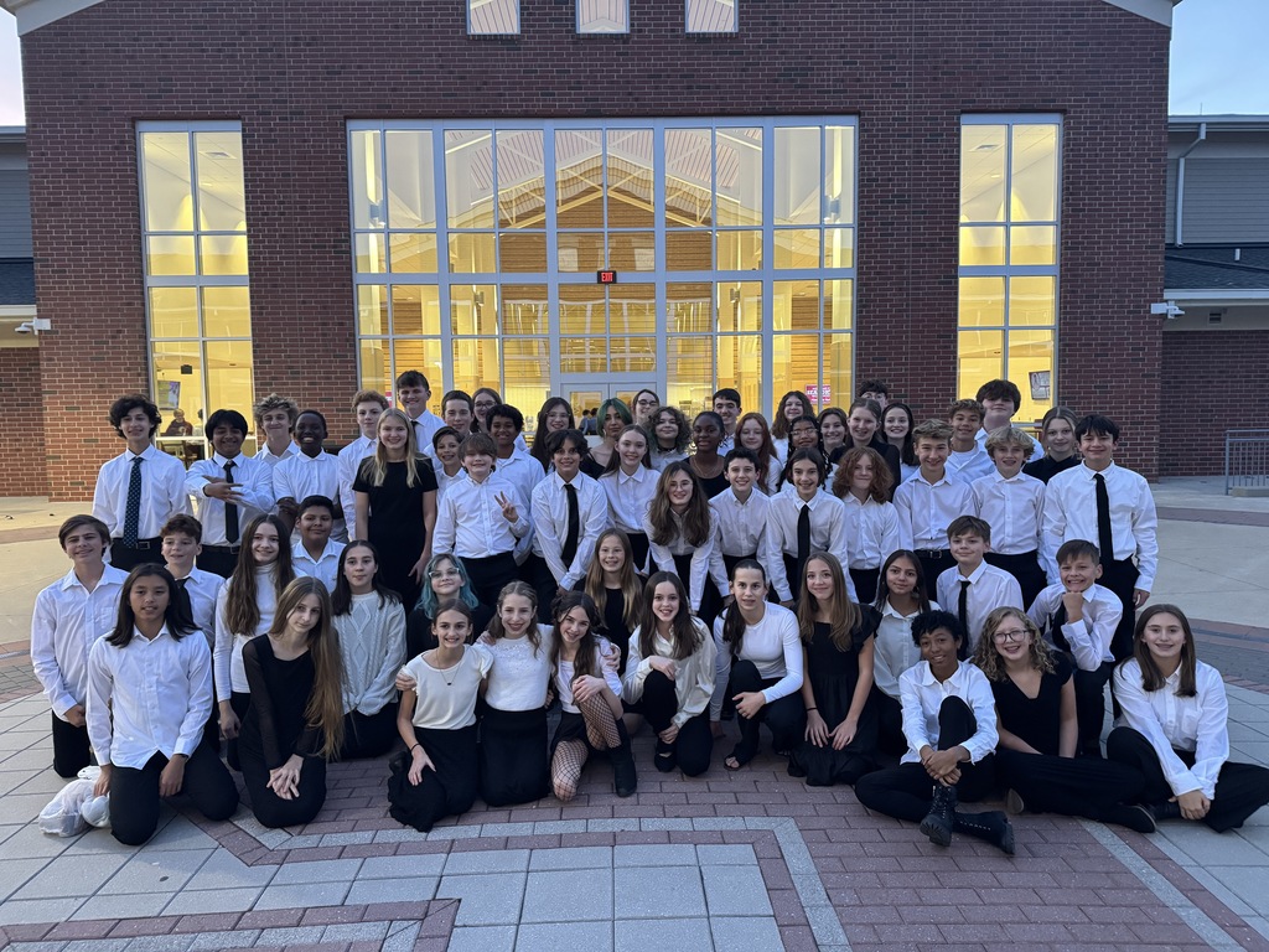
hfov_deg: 71.6
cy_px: 476
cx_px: 634
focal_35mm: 24
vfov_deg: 56.8
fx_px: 880
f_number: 1.78
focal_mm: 6.76
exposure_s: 1/60
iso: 800
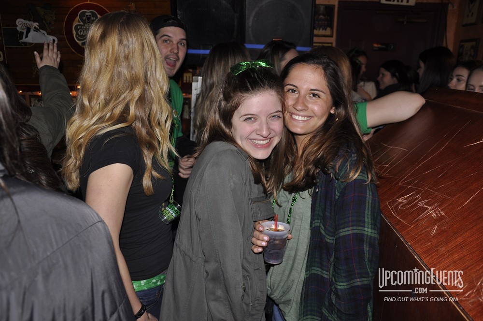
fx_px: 422
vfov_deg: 41.6
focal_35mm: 32
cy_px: 160
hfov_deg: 59.6
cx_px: 242
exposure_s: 1/60
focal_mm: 21
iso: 400
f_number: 3.8
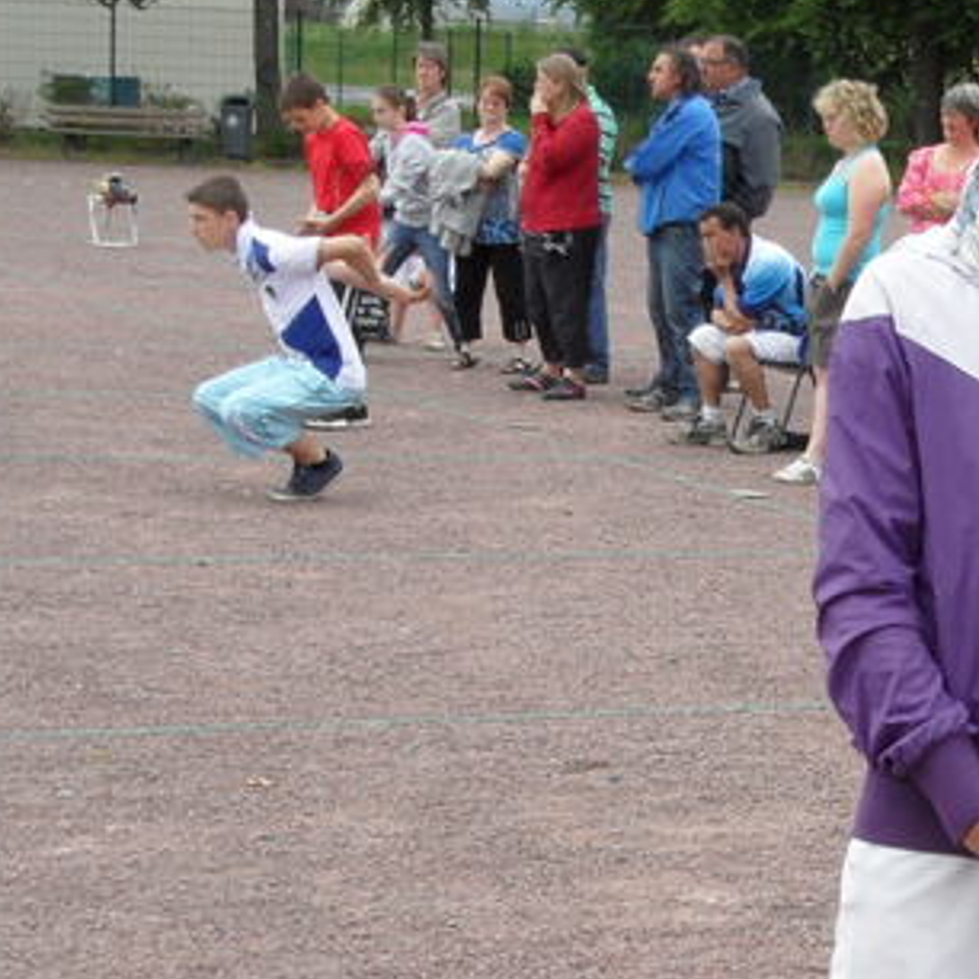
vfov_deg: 15.6
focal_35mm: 111
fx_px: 3552
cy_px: 723
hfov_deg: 14.8
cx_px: 1392
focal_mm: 6.5
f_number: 3.6
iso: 80
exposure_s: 1/180
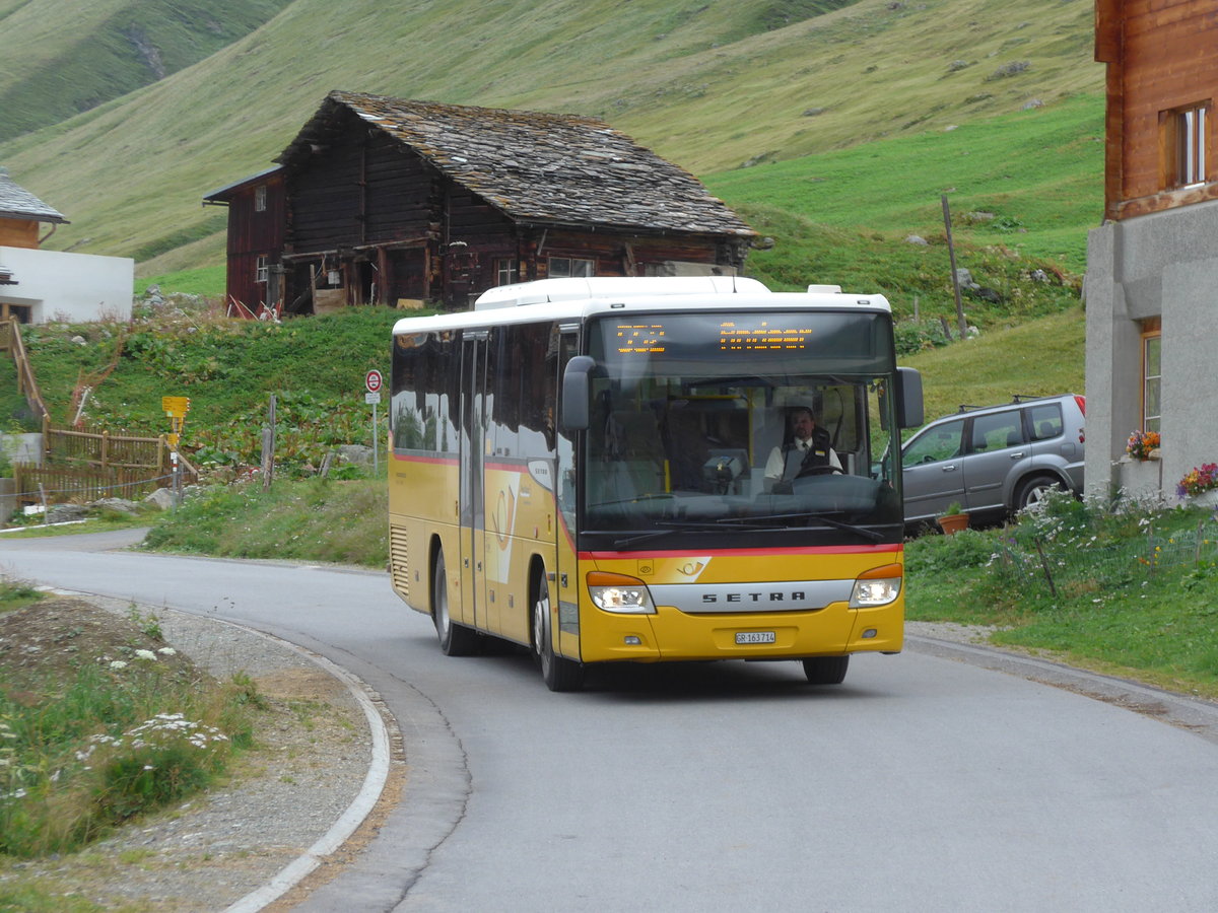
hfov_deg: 14.9
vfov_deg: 11.2
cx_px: 609
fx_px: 4645
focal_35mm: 132
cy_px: 456
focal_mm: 25.7
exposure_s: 1/250
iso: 160
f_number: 5.3
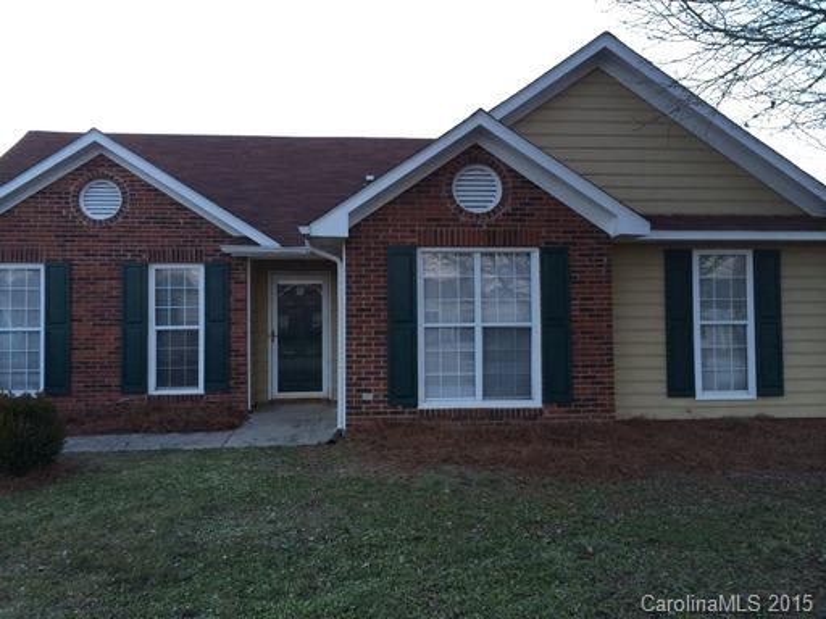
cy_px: 310
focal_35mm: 30
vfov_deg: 46.8
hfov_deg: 60.0
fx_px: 716
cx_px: 413
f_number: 2.2
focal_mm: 4.12
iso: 40
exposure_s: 1/30
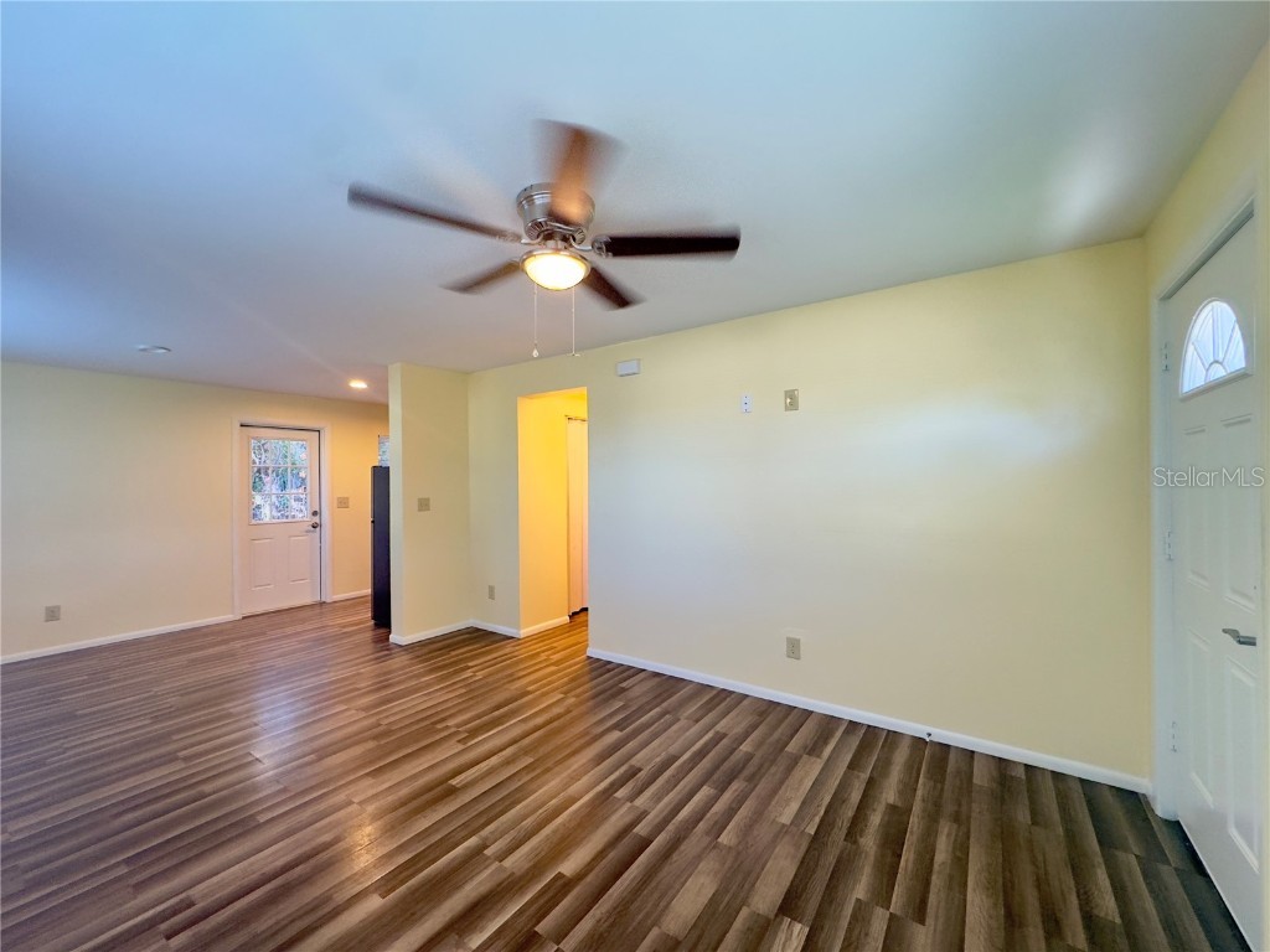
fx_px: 514
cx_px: 635
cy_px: 476
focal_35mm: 14
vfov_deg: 85.7
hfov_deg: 102.1
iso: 250
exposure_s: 1/60
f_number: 2.2
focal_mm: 2.22
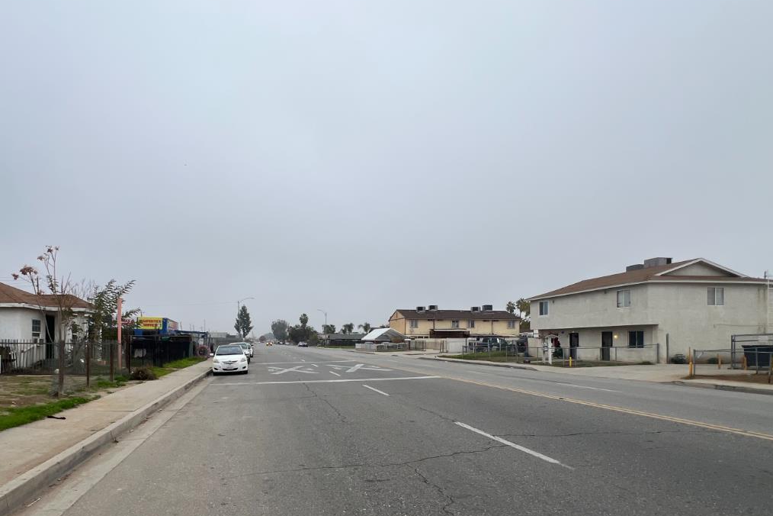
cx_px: 303
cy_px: 345
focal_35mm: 20
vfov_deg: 60.4
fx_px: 429
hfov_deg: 82.8
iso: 32
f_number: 1.8
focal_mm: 1.57
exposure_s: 1/608
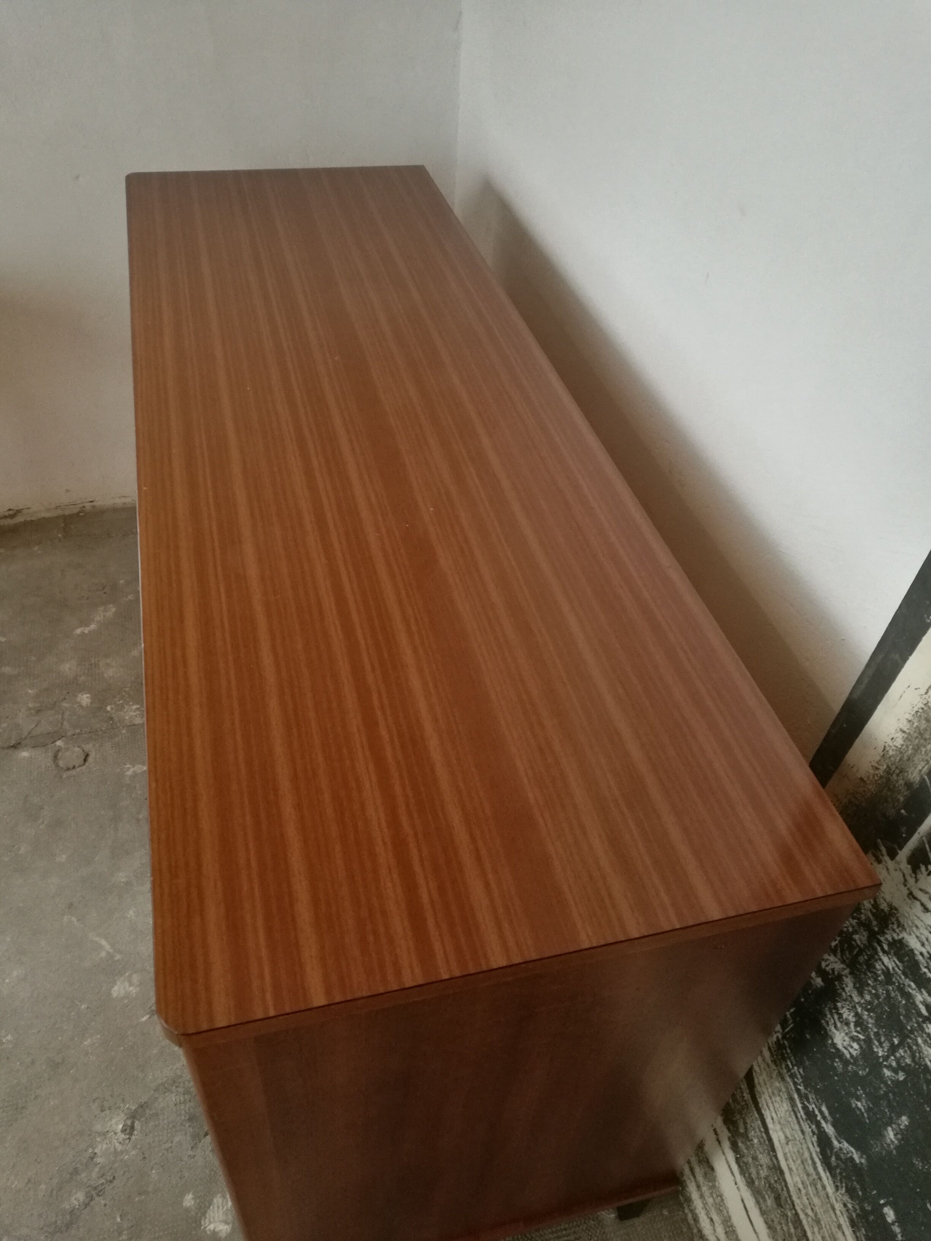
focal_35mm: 27
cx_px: 466
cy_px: 620
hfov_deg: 51.4
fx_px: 968
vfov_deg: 65.3
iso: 320
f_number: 2.2
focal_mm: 4.5
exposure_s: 1/25
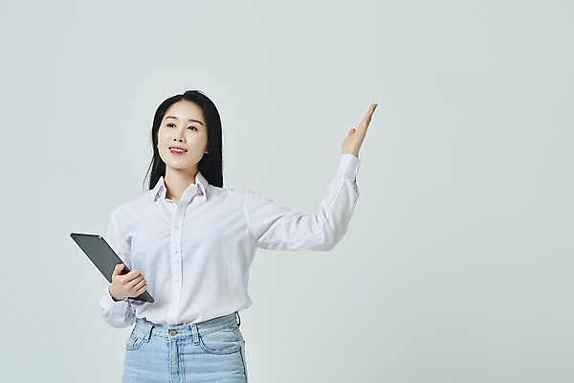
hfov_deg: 28.8
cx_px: 287
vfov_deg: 19.5
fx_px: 1116
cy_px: 192
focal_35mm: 70
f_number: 11
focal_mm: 70
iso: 100
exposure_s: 1/125
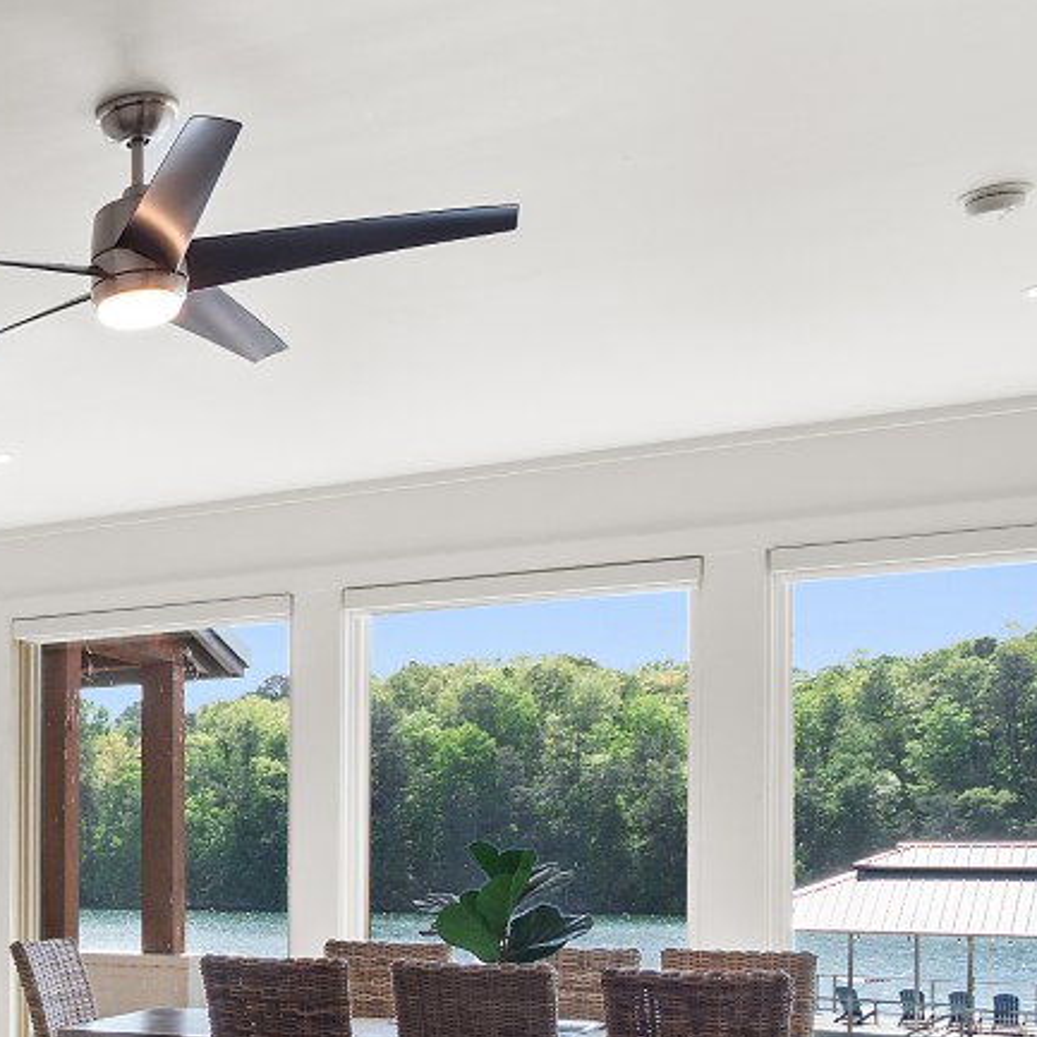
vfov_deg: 33.8
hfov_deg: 28.3
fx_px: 1593
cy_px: 965
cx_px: -378
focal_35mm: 47
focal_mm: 8
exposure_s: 1/20
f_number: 5.6
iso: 200
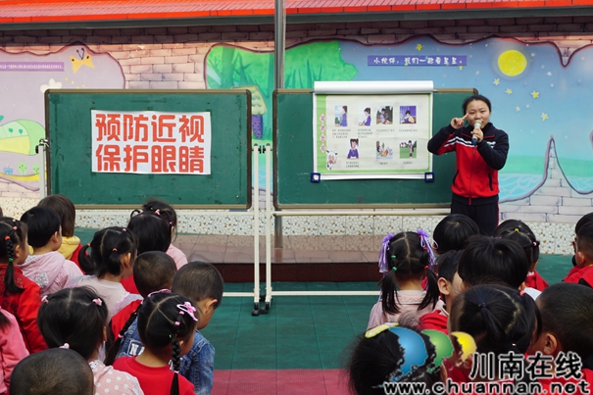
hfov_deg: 35.9
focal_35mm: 56
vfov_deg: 24.4
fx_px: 914
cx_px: 296
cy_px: 205
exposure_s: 1/100
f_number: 9
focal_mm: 35
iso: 100
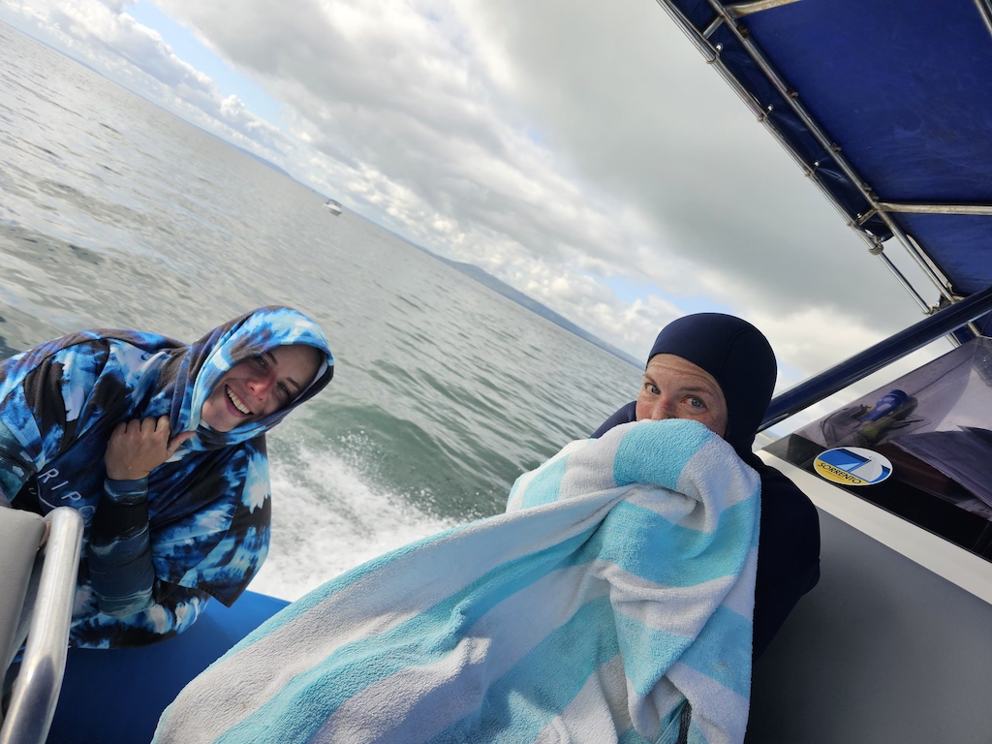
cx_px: 496
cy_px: 372
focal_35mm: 23
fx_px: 659
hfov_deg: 73.9
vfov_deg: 58.9
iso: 10
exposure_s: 1/411
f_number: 1.7
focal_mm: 6.3
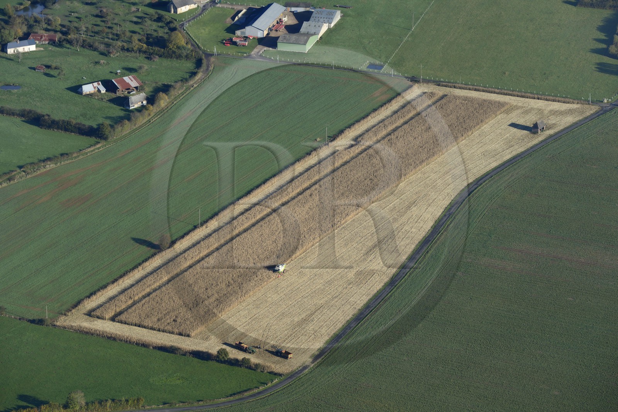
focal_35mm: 155
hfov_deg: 13.3
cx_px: 309
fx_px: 2659
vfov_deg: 8.8
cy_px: 206
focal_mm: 155
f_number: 6.3
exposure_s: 1/1000
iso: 400
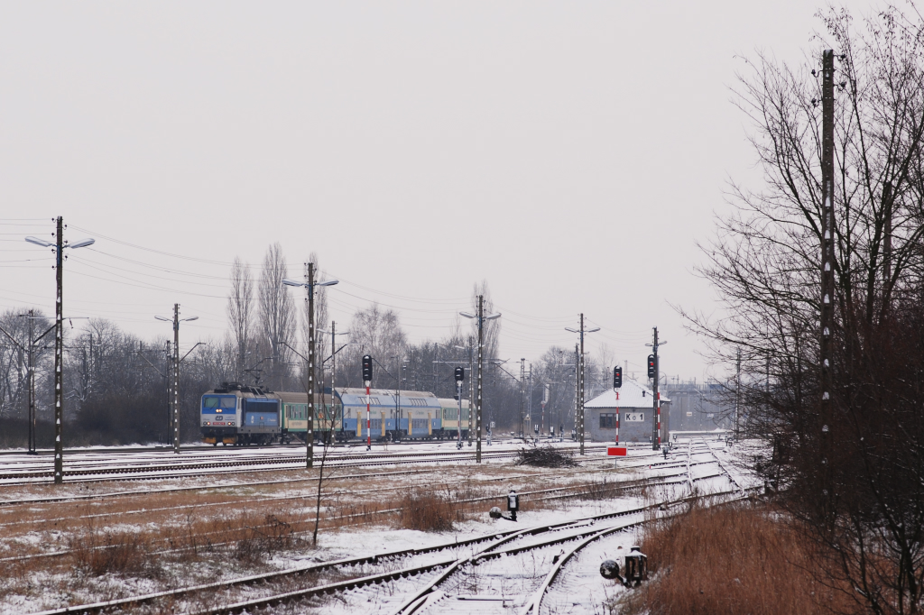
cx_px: 462
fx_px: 3271
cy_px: 308
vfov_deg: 10.7
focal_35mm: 128
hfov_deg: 16.1
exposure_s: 1/320
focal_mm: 85
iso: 200
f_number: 6.3
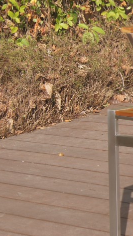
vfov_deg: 11.5
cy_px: 117
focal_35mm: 187
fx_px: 1171
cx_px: 262
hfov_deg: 6.3
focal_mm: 35
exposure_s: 1/200
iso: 100
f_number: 8
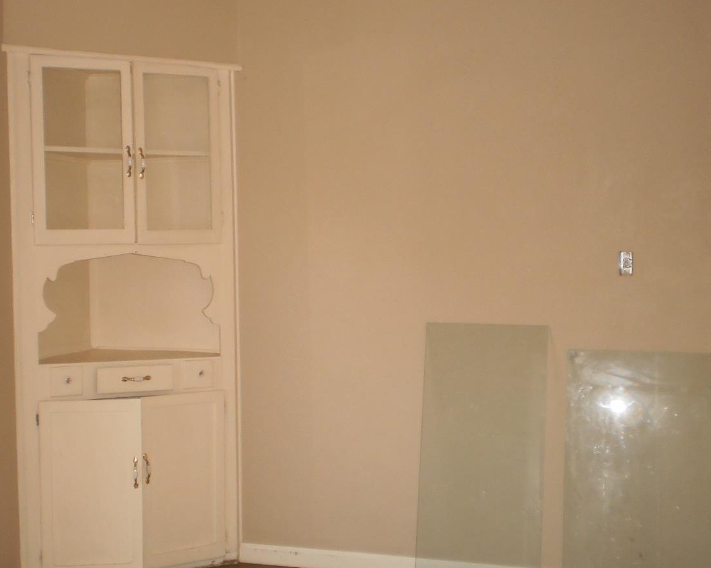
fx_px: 1178
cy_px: 284
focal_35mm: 56
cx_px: 308
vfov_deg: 27.1
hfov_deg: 33.5
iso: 250
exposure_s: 1/30
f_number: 3.5
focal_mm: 7.4
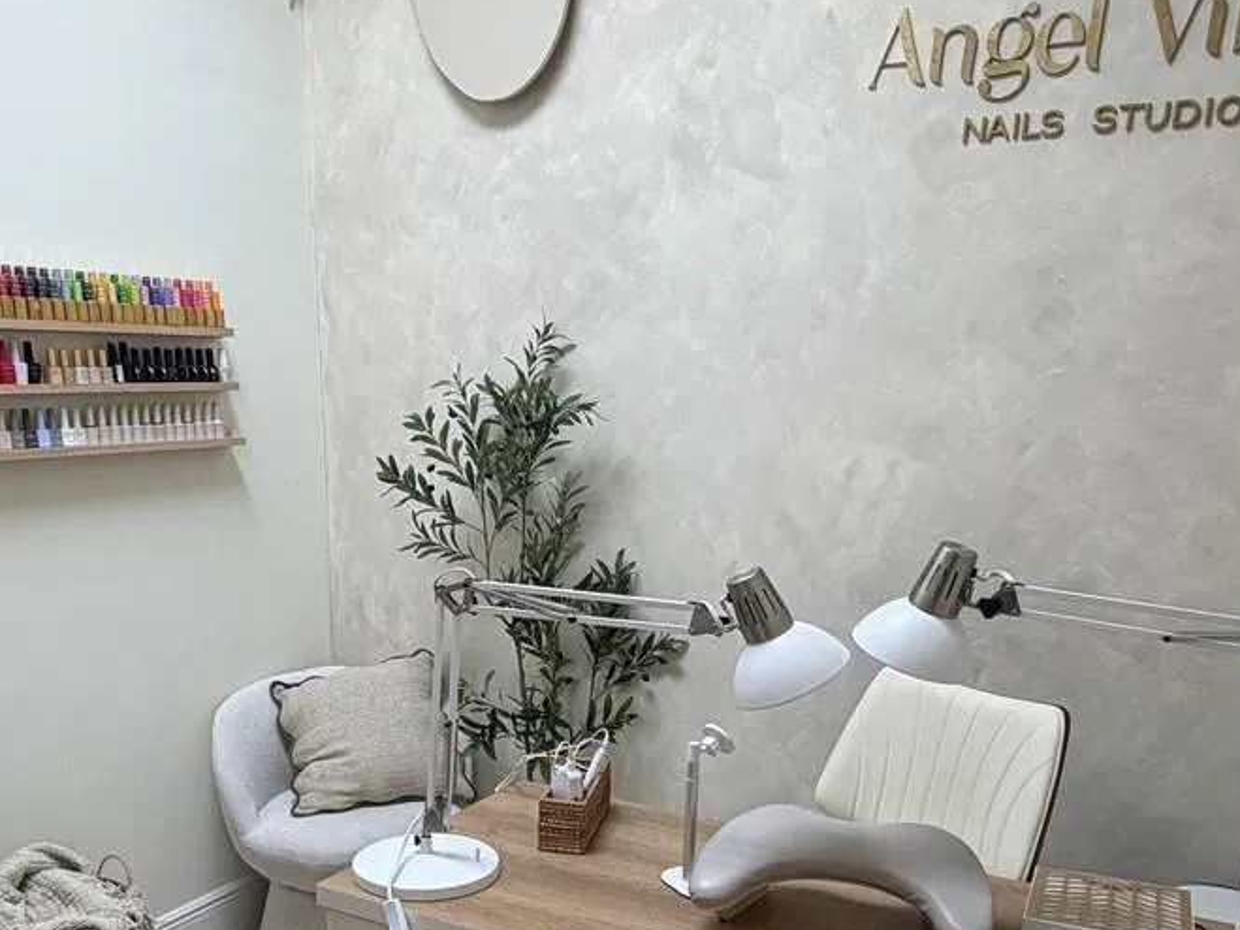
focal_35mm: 34
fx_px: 1218
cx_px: 540
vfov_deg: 40.3
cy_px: 727
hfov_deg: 53.8
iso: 125
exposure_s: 1/120
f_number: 2.2
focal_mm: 2.22
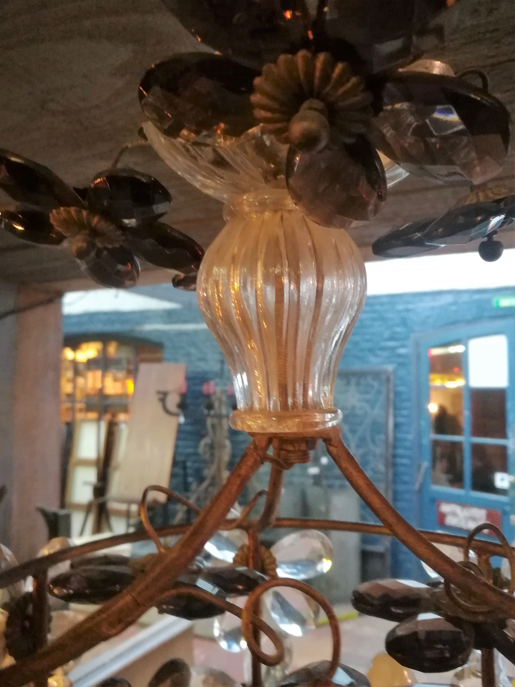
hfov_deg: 53.1
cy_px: 344
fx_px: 516
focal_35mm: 26
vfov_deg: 67.3
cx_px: 258
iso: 640
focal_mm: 3.83
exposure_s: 1/20
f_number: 2.2
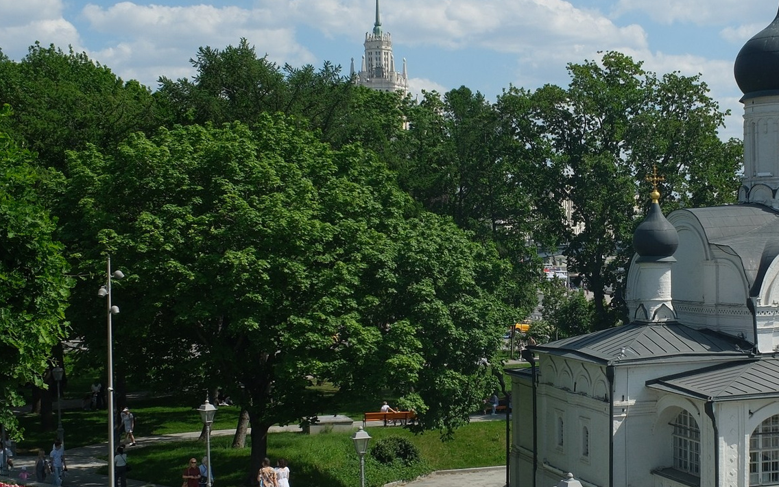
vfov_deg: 20.9
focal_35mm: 62
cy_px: 312
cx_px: 579
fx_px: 1316
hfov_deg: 32.4
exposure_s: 1/850
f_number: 8
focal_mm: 18
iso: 320
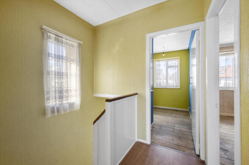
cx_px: 124
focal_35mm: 14
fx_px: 97
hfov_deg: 104.3
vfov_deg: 81.1
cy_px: 82
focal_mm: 14
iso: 200
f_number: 16
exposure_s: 1/1.25
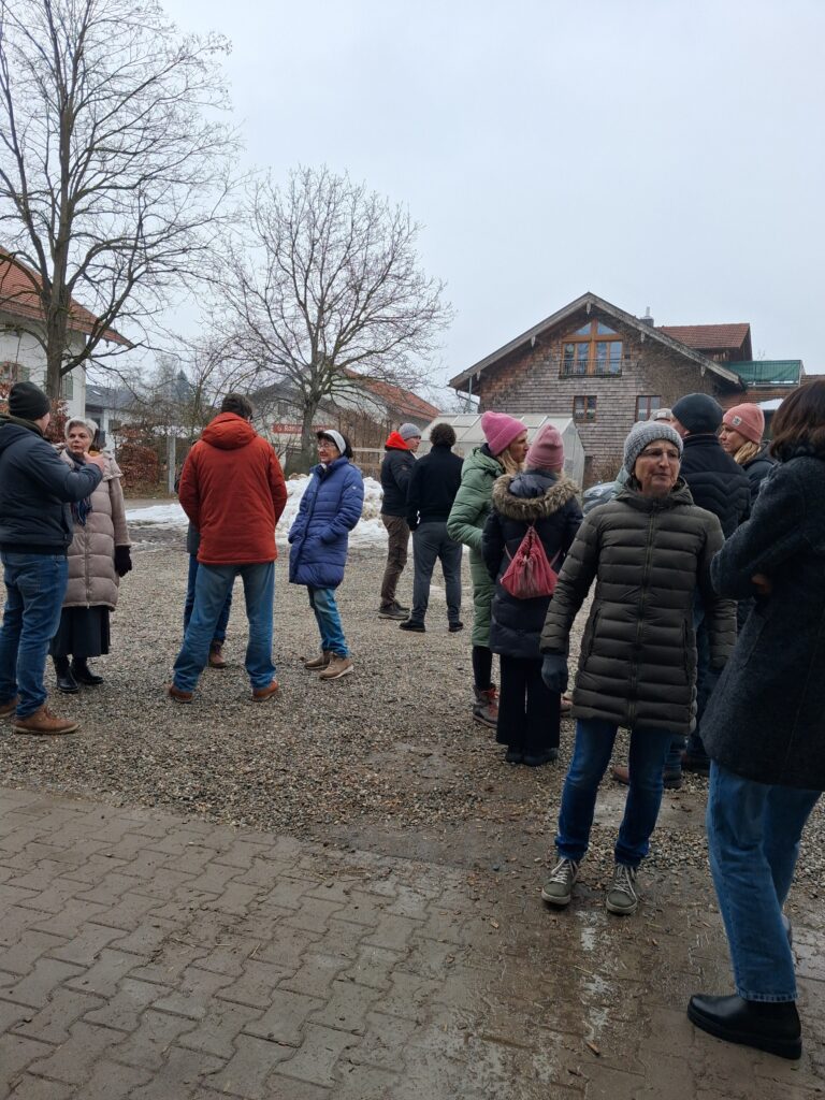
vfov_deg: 65.3
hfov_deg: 51.4
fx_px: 858
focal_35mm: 27
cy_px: 550
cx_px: 412
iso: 25
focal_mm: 4
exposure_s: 1/134
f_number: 1.8
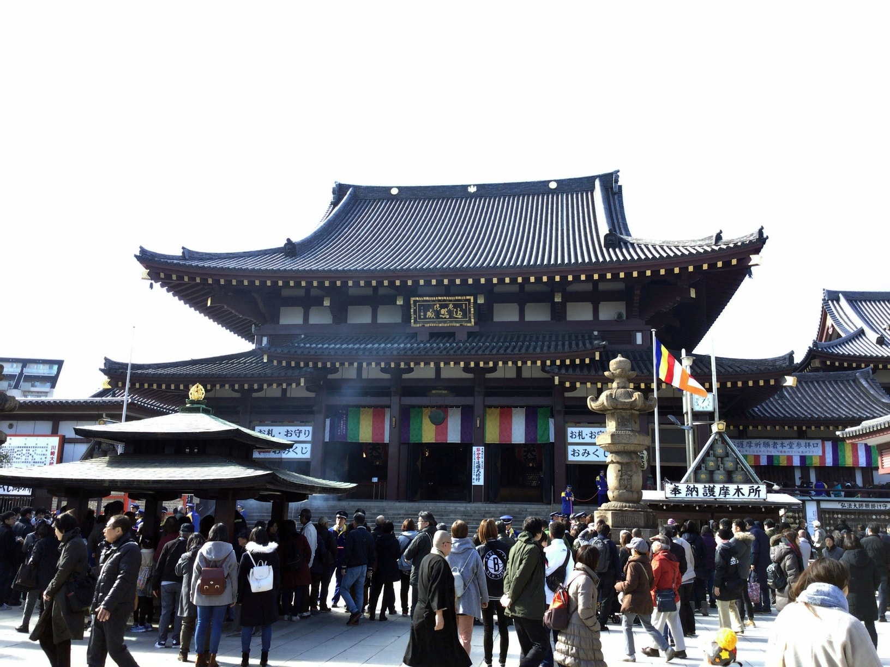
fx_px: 797
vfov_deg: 45.4
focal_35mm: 31
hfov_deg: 58.4
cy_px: 334
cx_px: 445
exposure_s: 1/126
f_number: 2.4
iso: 25
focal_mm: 3.3
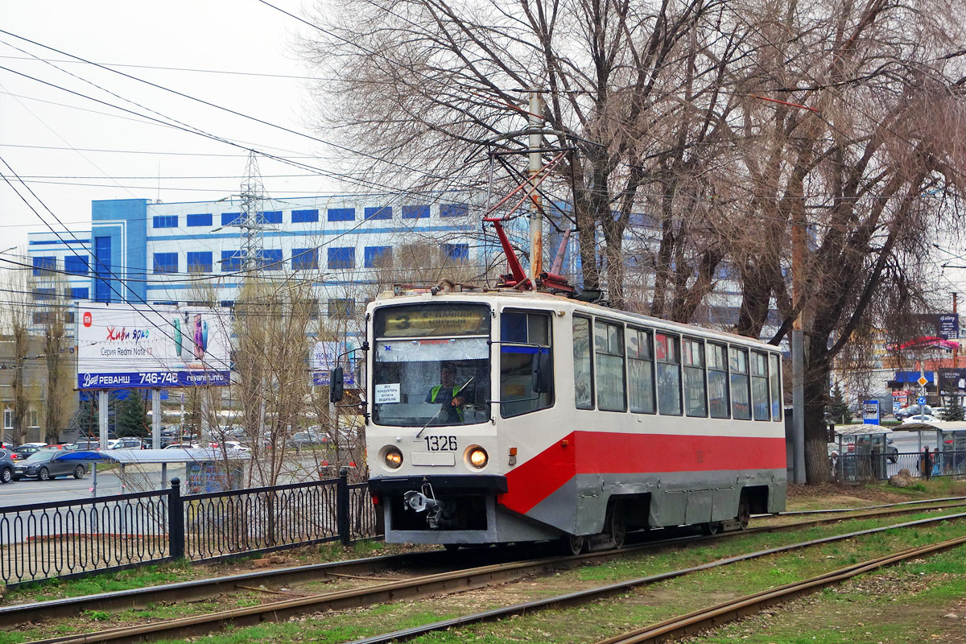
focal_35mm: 72
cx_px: 483
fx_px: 1932
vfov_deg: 18.9
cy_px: 322
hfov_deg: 28.1
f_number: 4
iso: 320
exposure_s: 1/500
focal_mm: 26.57
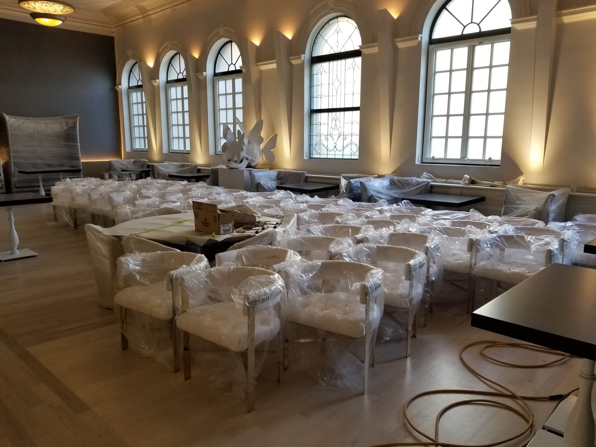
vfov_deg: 53.1
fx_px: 448
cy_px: 224
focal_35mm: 26
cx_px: 298
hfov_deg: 67.3
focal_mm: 4.3
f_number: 1.7
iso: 100
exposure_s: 1/60
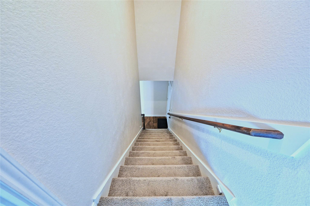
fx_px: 120
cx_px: 155
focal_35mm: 14
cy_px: 103
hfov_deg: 104.3
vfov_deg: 81.1
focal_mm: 14
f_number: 8
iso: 400
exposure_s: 1/5
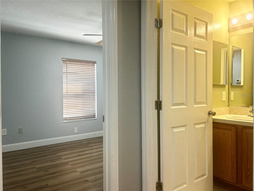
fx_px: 191
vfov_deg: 53.1
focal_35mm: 26
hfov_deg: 67.3
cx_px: 127
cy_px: 96
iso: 80
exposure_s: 1/60
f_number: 1.5
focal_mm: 5.7
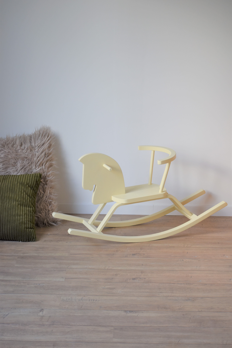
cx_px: 116
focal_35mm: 105
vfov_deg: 19.5
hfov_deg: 13.0
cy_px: 174
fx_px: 1015
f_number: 4.5
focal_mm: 70
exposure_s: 1/125
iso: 560
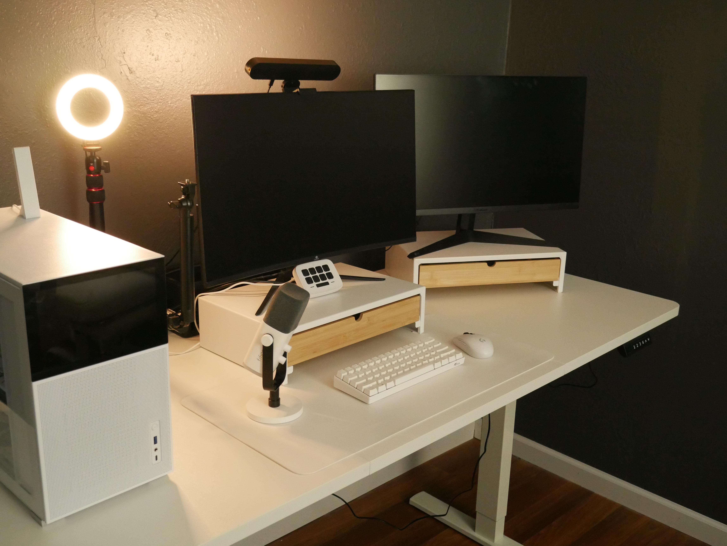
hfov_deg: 46.8
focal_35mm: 40
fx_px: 840
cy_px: 273
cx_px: 364
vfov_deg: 36.0
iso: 3200
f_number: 4.4
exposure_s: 1/80
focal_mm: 20
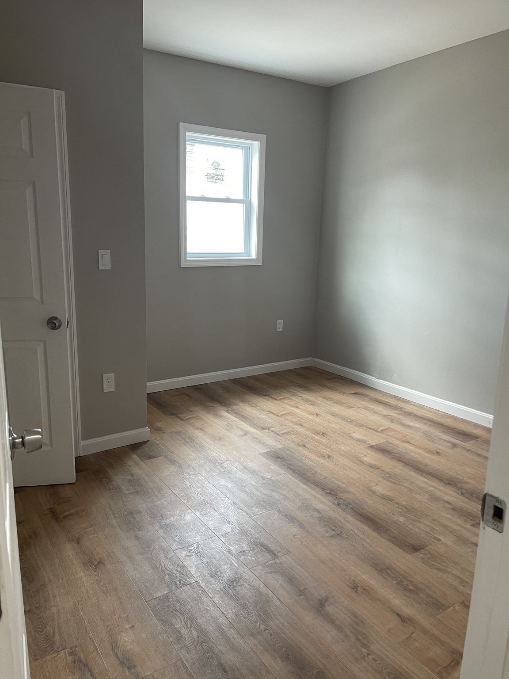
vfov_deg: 69.4
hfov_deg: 54.9
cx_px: 254
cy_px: 340
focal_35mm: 25
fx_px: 490
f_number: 1.6
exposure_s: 1/60
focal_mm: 5.1
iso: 160
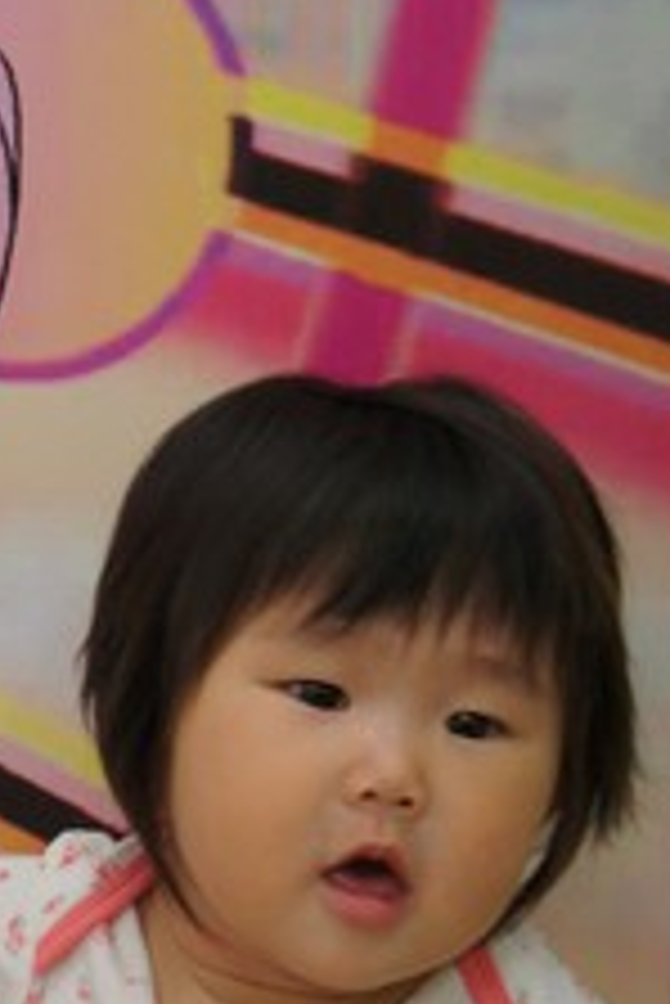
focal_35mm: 113
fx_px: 3149
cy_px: 574
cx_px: -90
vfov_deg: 18.1
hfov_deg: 11.9
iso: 250
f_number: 4
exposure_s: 1/50
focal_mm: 28
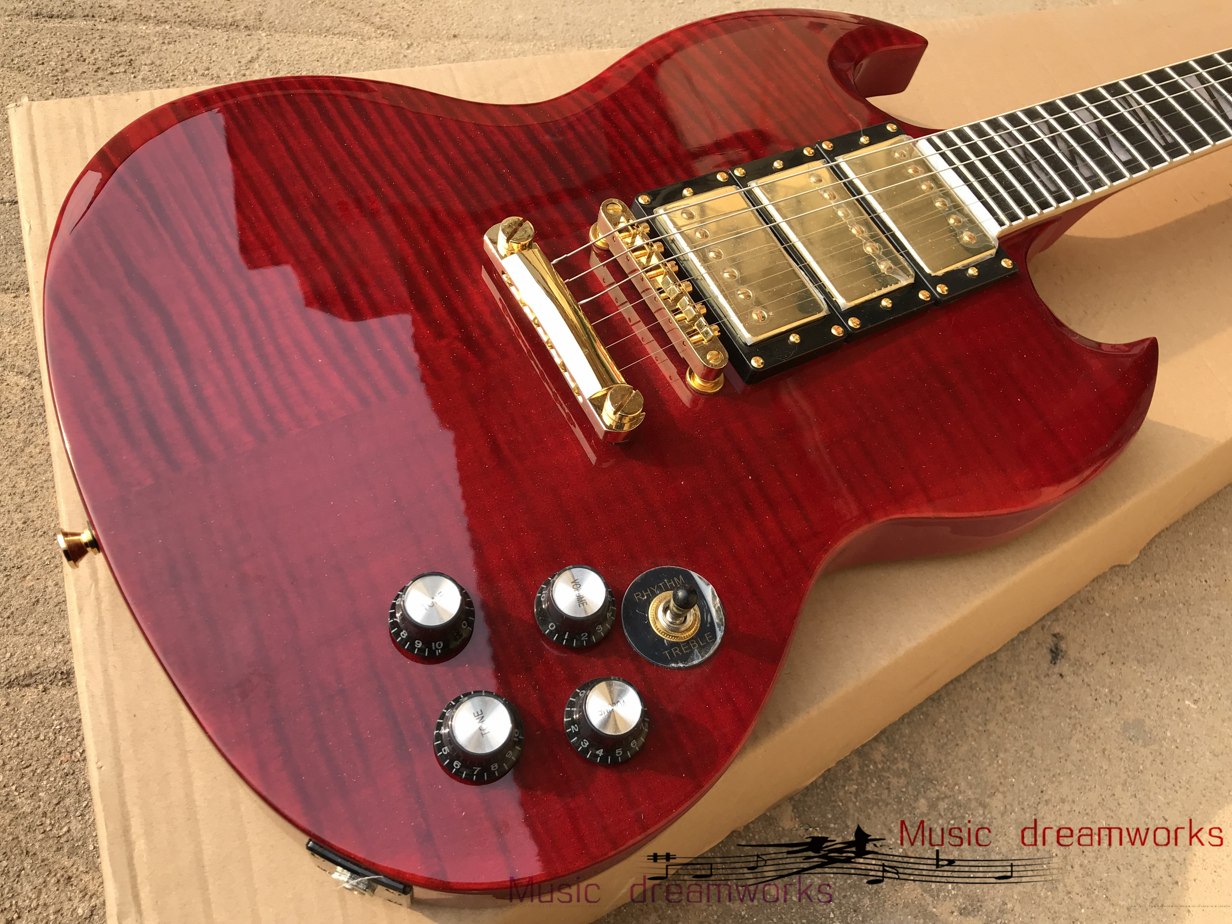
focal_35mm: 28
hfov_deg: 63.4
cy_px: 462
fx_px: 997
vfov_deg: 49.7
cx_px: 616
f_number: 1.8
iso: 20
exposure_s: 1/451
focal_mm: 3.99
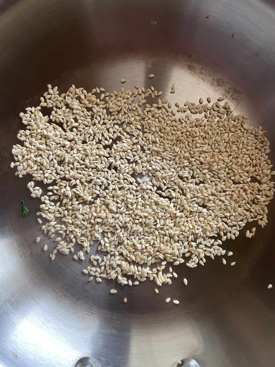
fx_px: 275
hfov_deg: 53.1
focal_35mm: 26
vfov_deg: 67.3
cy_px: 184
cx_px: 138
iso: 250
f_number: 1.6
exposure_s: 1/60
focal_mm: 4.2
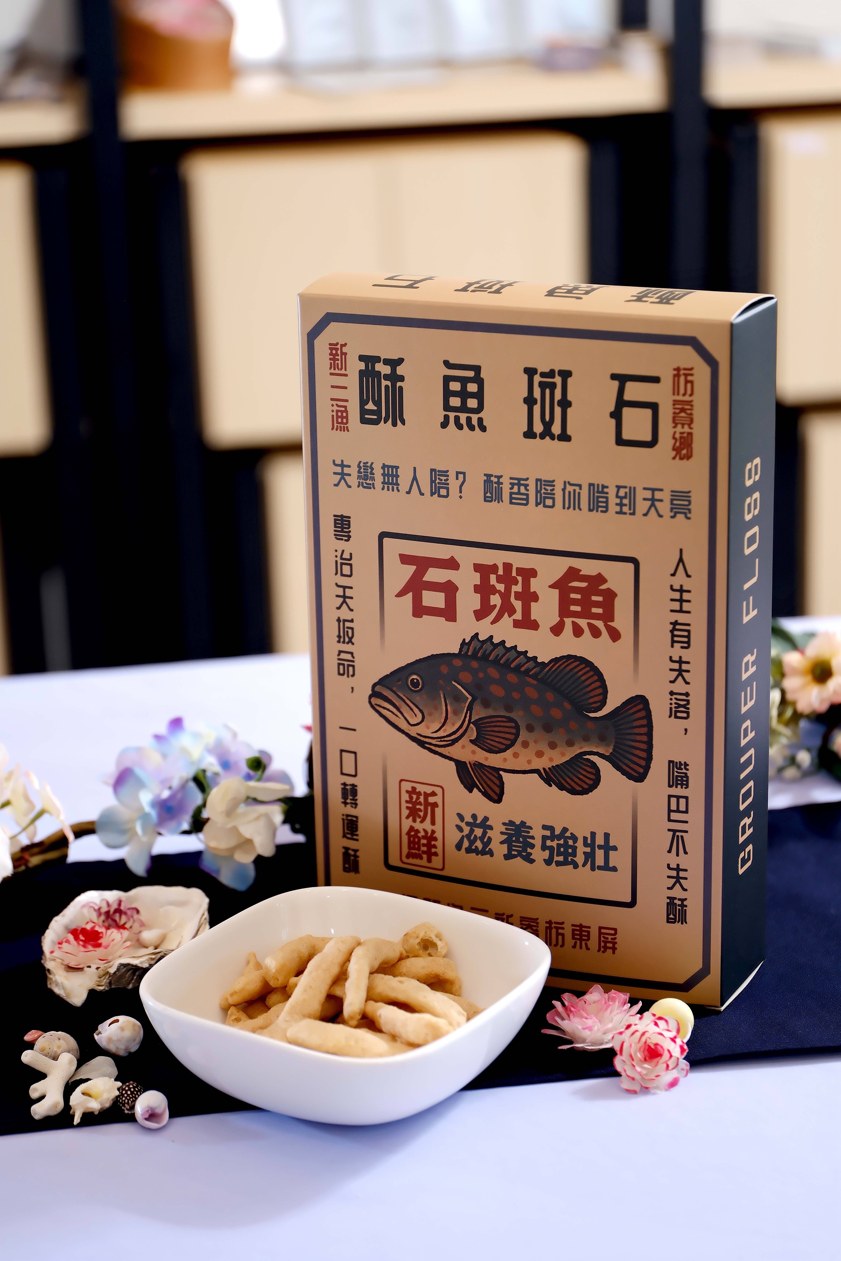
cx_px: 420
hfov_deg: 18.2
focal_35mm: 75
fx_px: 2628
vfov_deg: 27.0
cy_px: 630
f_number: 2.8
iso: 125
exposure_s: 1/60
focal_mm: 50
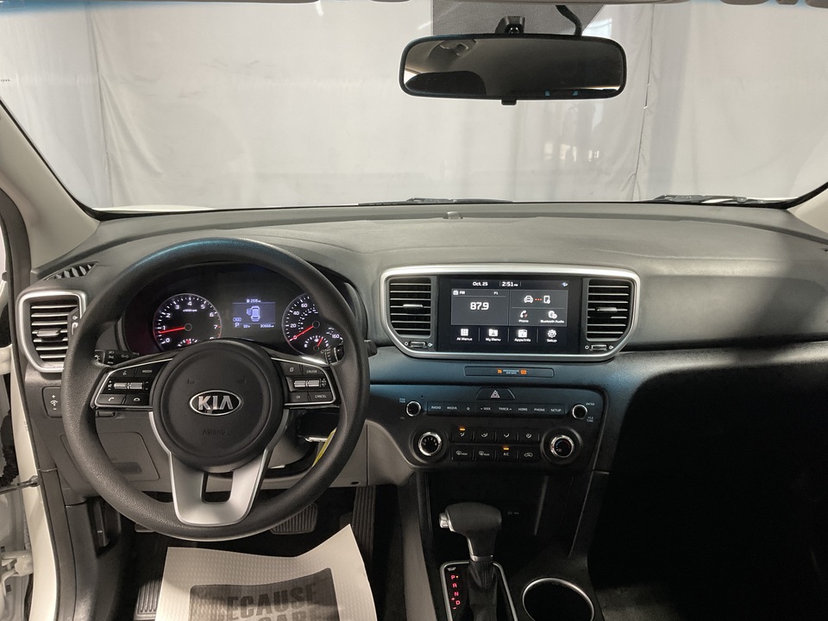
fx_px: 694
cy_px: 310
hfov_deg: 61.7
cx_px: 414
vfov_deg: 48.2
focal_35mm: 29
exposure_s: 1/60
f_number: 1.8
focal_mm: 3
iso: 125
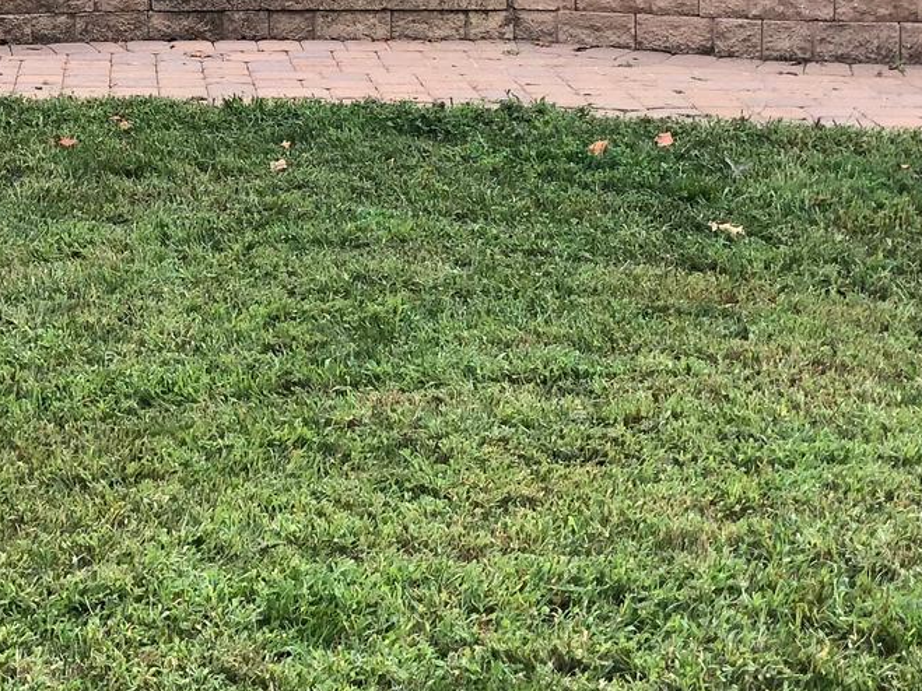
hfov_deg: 22.0
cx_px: 83
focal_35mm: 87
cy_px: -14
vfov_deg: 16.6
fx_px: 2317
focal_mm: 3.99
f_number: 1.8
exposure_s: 1/408
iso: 20
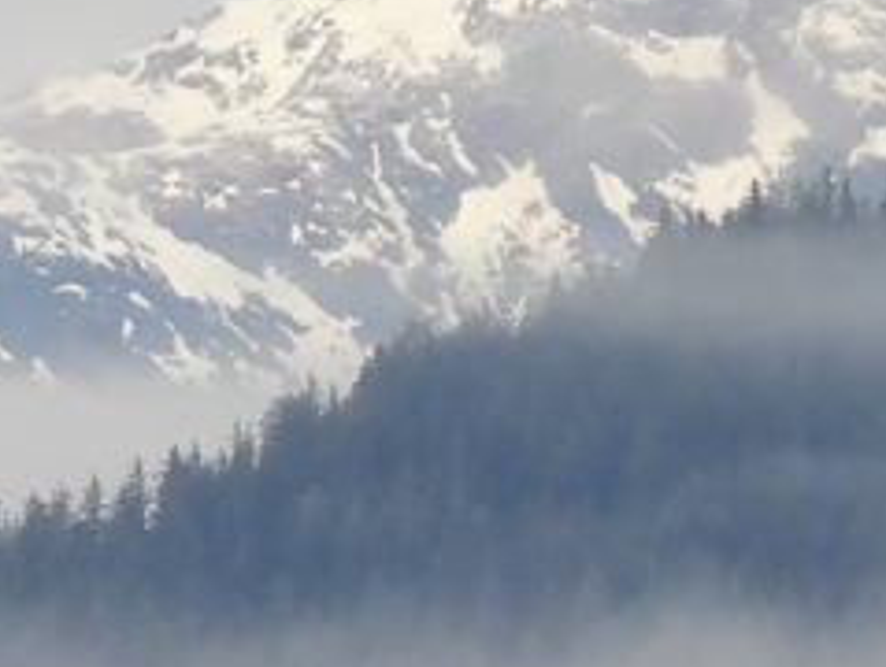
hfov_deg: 0.6
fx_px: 82233
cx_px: 26
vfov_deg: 0.5
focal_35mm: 3208
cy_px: 889
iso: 180
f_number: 5
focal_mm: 107
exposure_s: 1/250
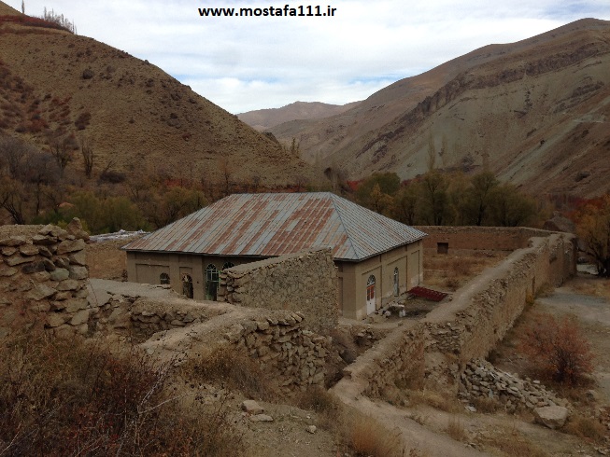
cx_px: 305
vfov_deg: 43.0
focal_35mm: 33
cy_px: 228
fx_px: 582
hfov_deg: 55.3
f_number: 2.4
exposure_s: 1/602
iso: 50
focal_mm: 4.12
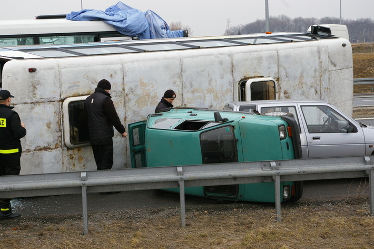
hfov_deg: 24.6
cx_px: 187
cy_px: 124
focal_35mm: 82
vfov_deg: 16.5
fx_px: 856
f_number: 9.5
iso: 800
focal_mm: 55
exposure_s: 1/350
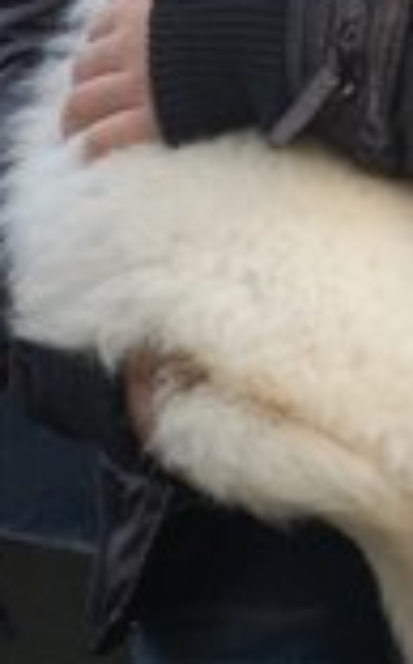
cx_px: 381
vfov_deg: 4.5
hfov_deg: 2.8
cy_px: -60
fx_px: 8496
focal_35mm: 470
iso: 400
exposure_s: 1/250
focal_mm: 100
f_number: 4.5
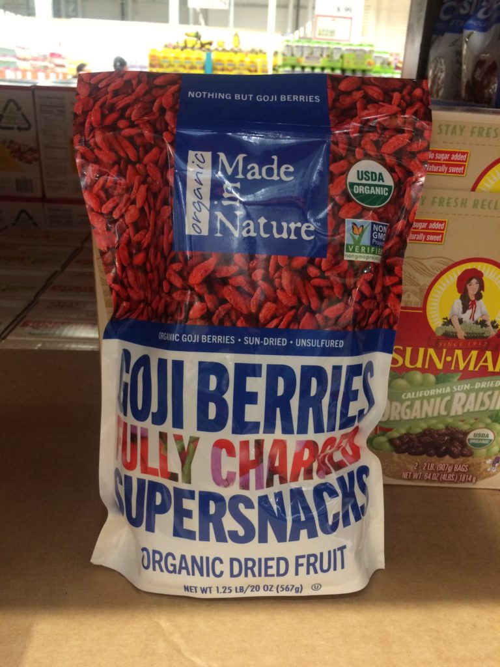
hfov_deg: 48.2
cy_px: 334
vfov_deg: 61.7
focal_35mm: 29
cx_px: 250
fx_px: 559
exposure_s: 1/30
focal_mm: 4.15
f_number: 2.2
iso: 250
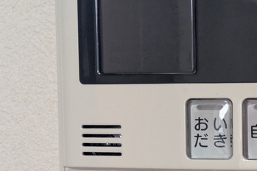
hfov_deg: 13.9
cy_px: 133
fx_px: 1043
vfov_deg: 9.4
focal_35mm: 146
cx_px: 236
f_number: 1.89
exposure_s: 1/60
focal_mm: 5.43
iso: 315
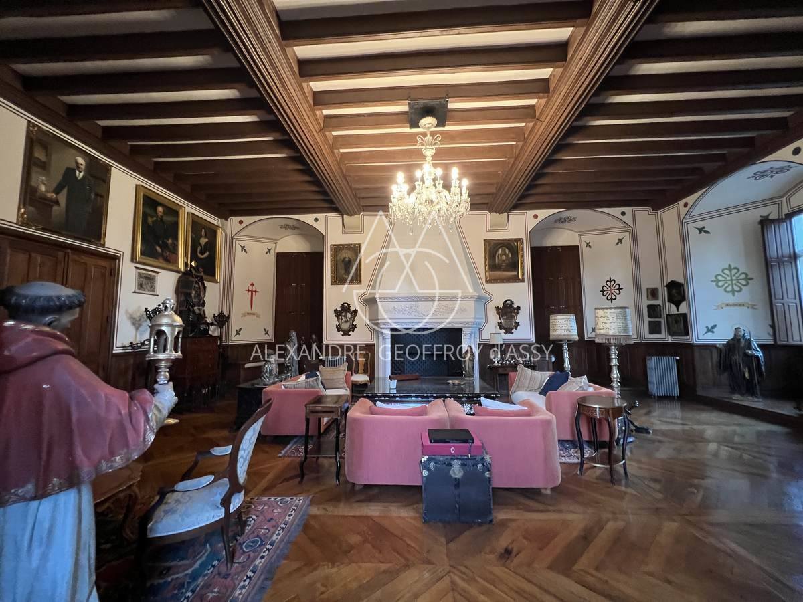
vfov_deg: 89.9
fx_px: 302
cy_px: 301
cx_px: 402
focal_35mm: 13
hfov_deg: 106.2
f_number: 1.8
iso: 500
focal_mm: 1.57
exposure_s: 1/50
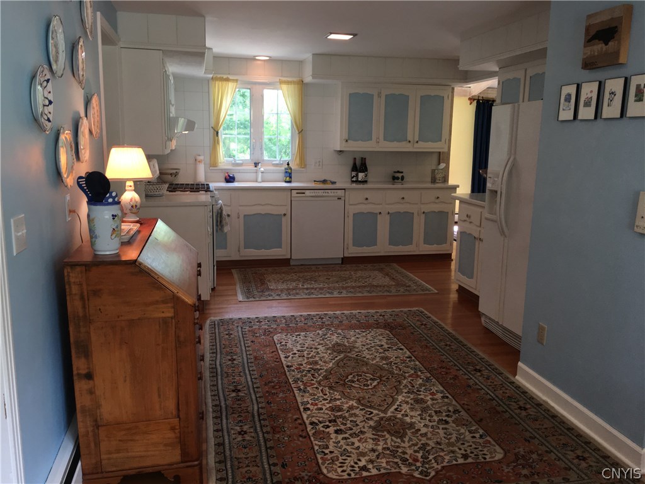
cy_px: 242
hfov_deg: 61.7
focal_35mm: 29
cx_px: 322
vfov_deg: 48.2
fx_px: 540
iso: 50
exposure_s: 1/30
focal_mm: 4.15
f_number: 2.2
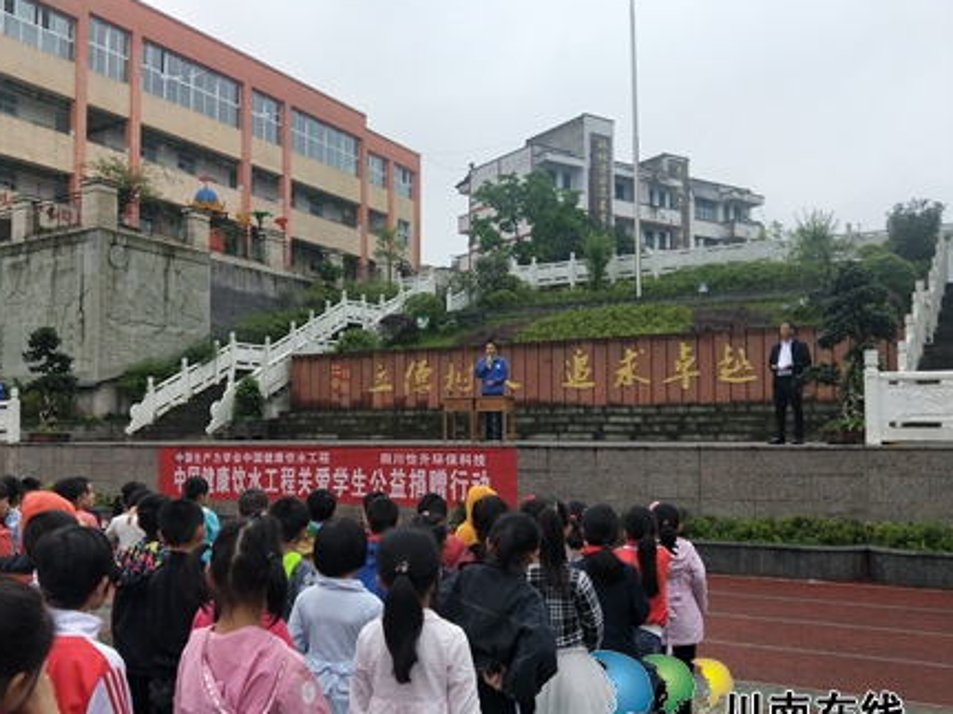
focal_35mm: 29
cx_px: 416
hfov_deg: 61.5
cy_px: 386
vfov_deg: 48.2
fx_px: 798
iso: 66
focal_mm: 4.27
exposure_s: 1/667
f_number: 1.7
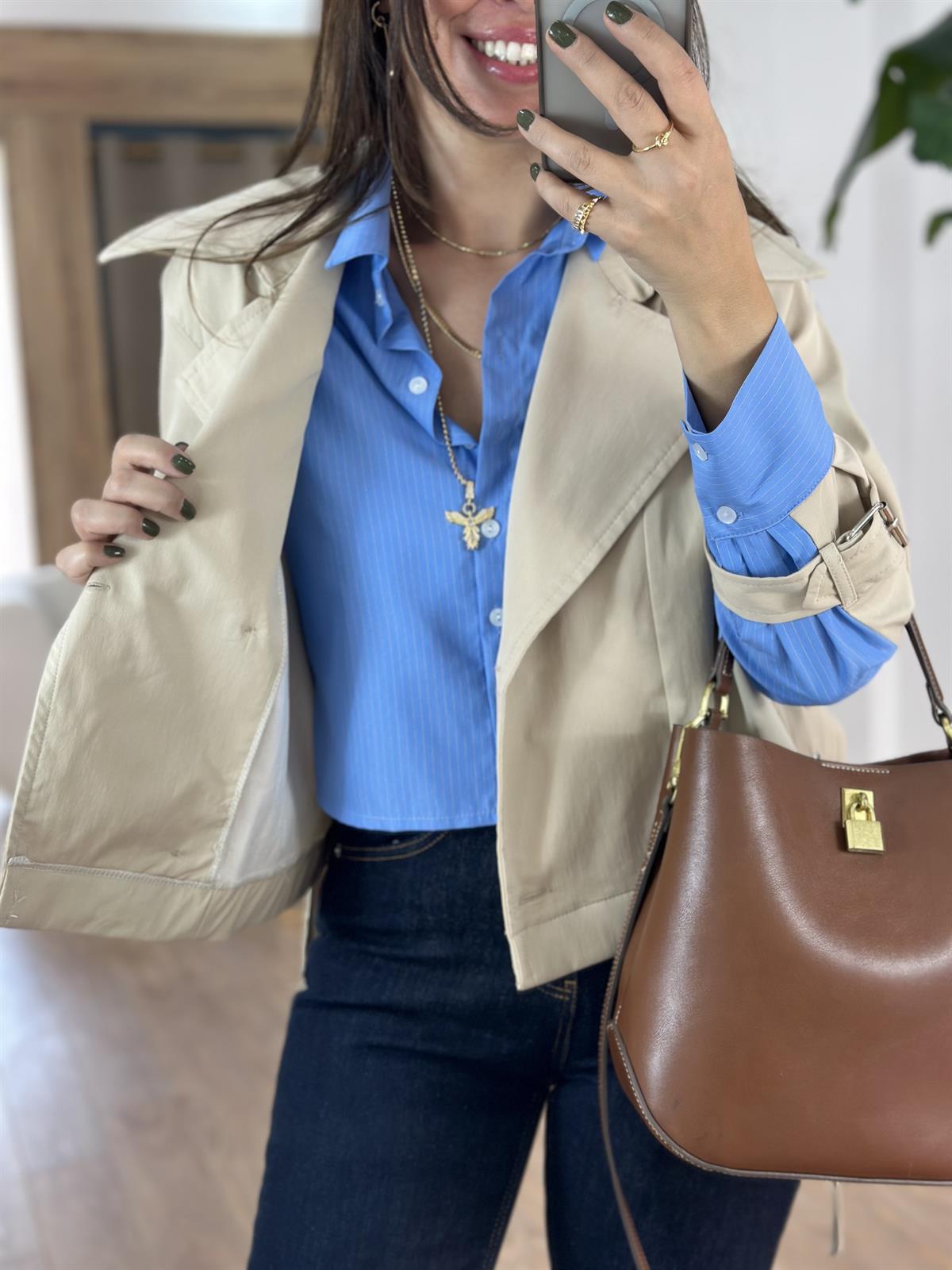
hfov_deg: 30.3
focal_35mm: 48
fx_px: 1760
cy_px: 635
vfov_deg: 39.7
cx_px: 476
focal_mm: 6.86
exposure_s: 1/151
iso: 64
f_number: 1.78
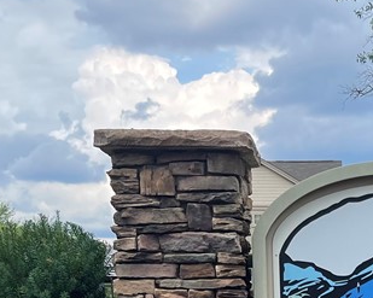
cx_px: 414
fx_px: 927
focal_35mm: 84
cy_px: 431
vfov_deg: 16.8
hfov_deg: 21.5
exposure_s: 1/1309
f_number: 1.6
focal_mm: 5.1
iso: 32
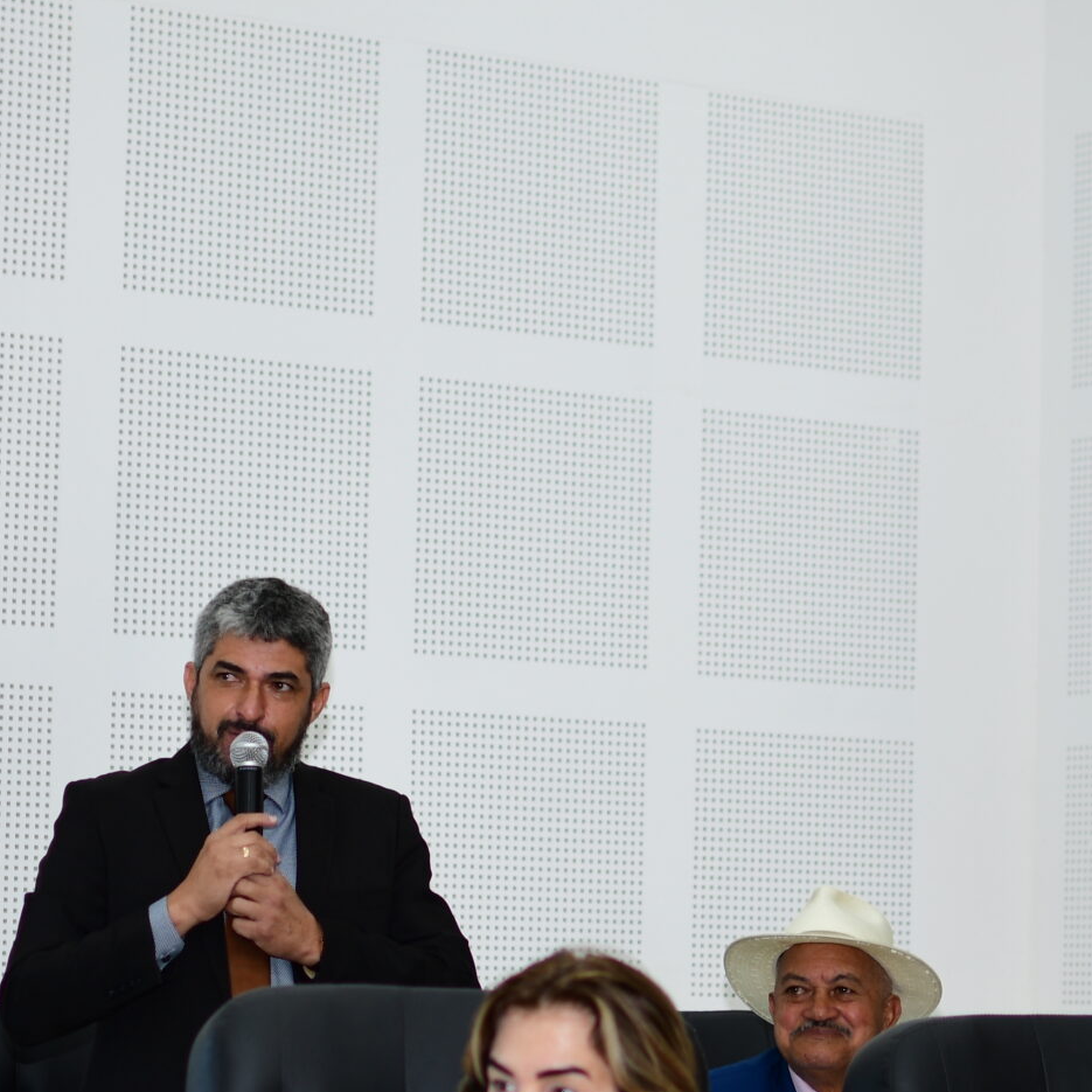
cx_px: 572
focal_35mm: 121
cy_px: 798
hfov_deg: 14.4
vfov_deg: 14.4
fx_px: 4319
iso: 100
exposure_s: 1/125
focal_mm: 35
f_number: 1.8
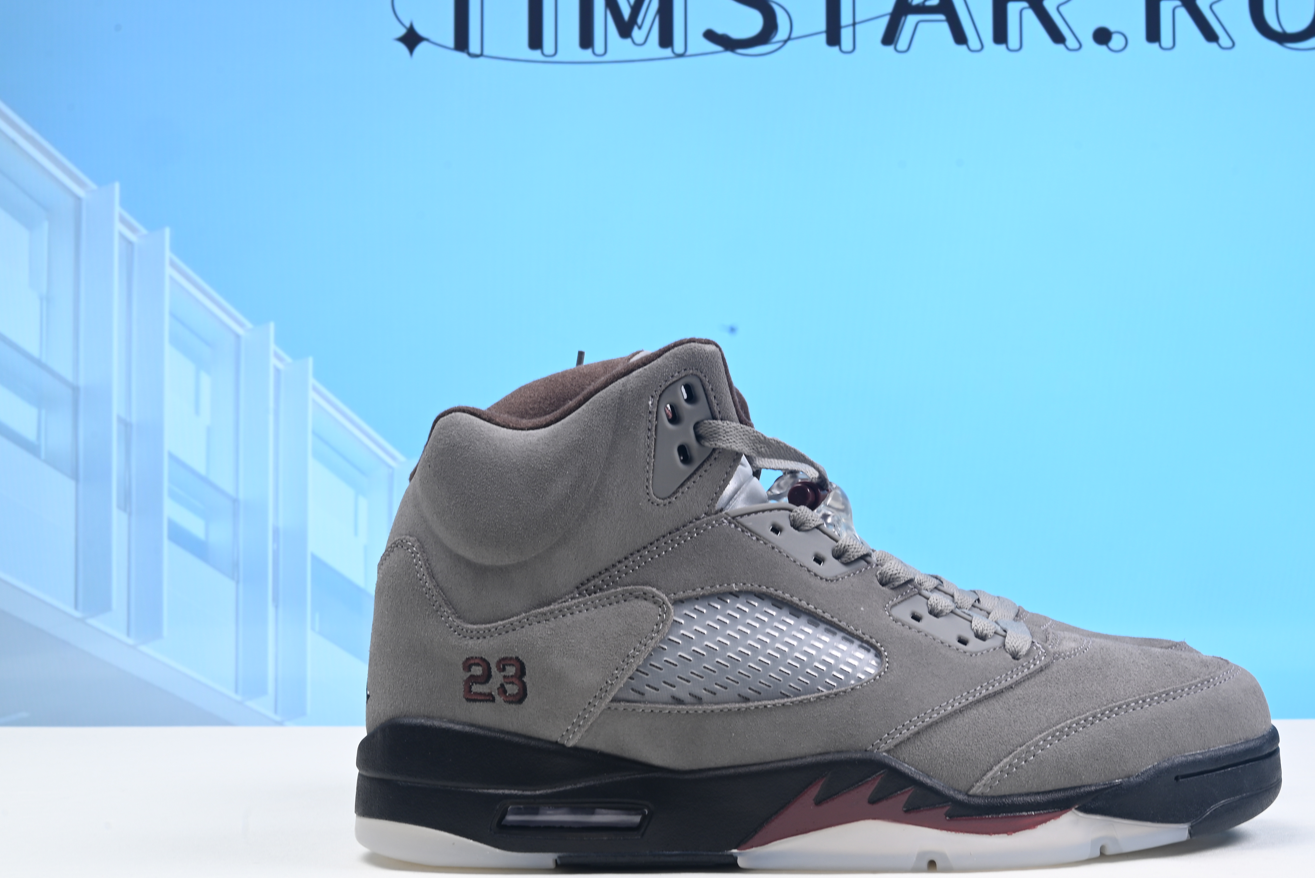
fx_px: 2010
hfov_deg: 36.0
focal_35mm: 55
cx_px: 838
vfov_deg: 24.6
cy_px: 438
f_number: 16
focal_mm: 41
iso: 100
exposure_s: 1/2
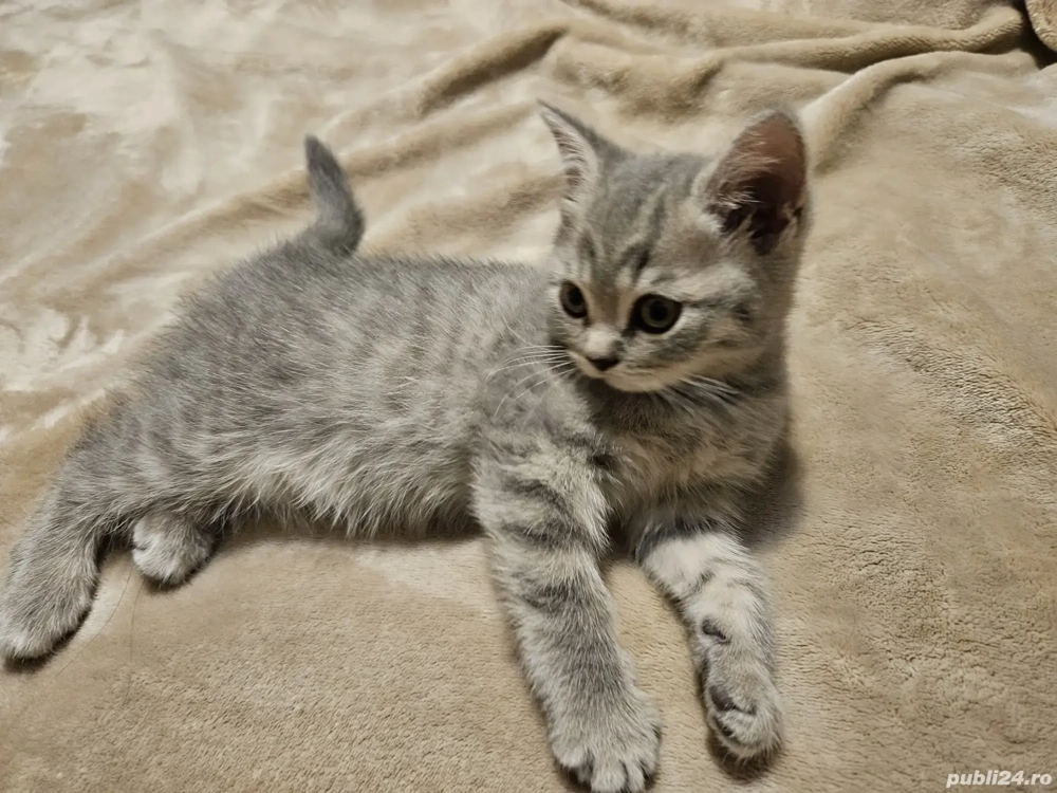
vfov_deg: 58.9
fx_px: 702
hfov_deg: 73.9
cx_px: 528
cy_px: 396
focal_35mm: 23
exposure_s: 1/33.3
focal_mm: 5.4
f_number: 1.8
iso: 640
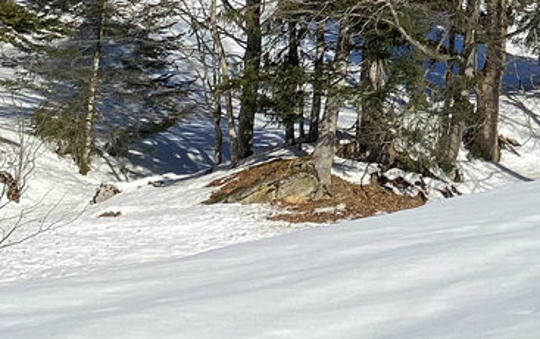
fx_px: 1767
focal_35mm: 120
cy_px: -134
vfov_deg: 10.6
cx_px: 933
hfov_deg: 15.3
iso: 32
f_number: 1.8
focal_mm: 4.25
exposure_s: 1/5025
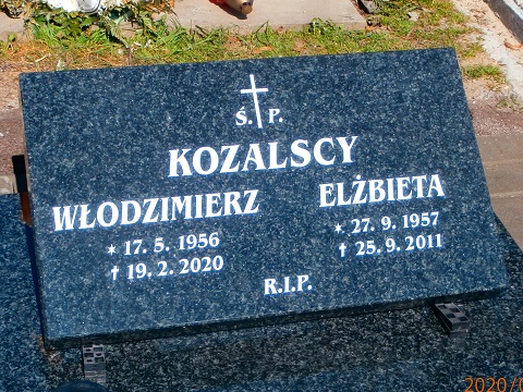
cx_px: 264
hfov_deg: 25.7
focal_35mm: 76
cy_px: 179
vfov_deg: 19.4
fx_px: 1148
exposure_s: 1/640
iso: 100
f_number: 4.5
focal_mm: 10.11
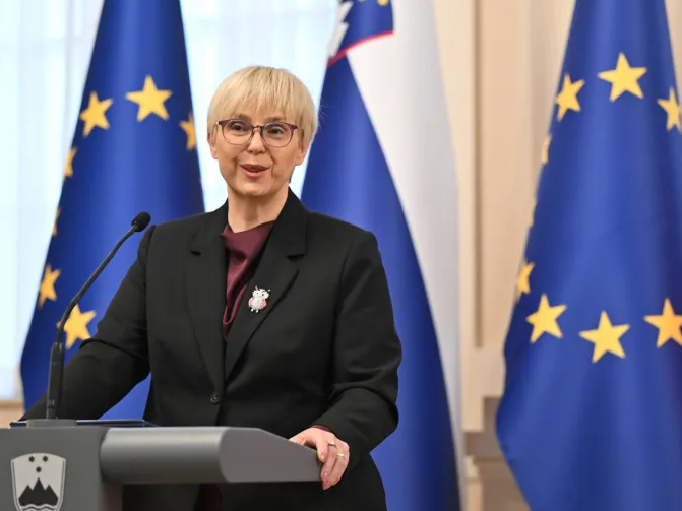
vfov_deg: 12.6
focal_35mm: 118
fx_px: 2324
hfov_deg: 16.7
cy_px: 264
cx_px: 357
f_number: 3.2
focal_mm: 103
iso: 3200
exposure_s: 1/250
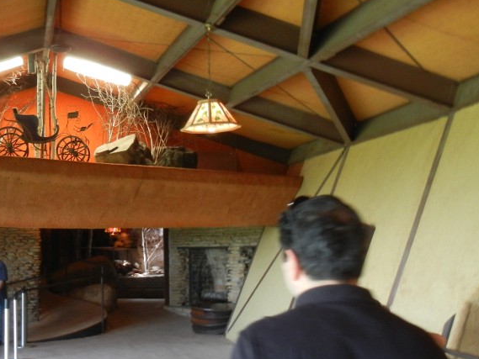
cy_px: 193
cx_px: 88
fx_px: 747
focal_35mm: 54
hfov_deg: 34.3
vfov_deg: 27.0
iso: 400
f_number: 3.5
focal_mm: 5.4
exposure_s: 1/16.4
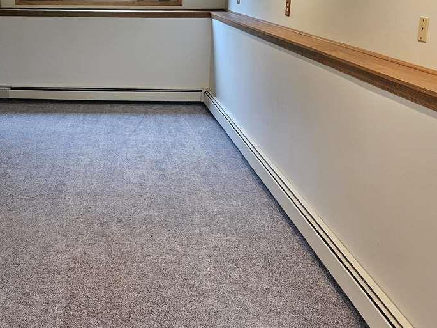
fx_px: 543
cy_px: 61
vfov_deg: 32.6
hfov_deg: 42.6
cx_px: 114
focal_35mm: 43
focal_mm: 5.4
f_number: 1.8
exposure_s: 1/120
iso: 320
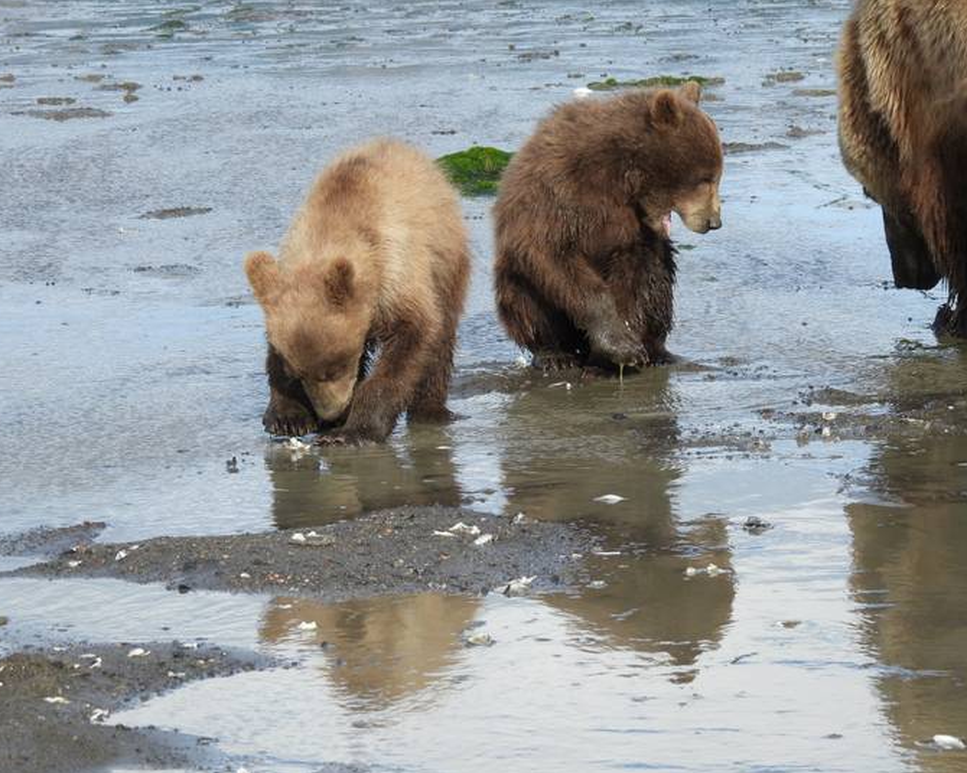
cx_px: 496
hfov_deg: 10.0
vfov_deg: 8.0
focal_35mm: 194
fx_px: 5552
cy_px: 386
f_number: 4.5
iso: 100
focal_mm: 33
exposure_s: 1/500
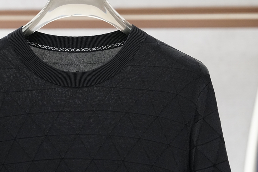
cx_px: 76
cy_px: 97
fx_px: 1109
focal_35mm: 155
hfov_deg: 13.2
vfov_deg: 8.9
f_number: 4
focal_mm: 69
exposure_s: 1/125
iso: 1600
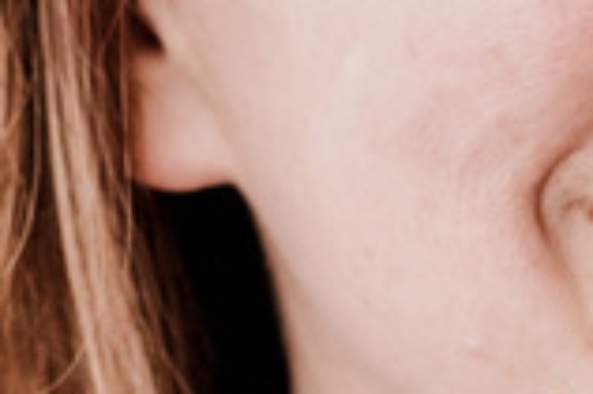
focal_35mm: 875
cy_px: 295
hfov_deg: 2.4
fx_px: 14398
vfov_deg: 1.6
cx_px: -176
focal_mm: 90
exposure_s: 1/100
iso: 320
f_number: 2
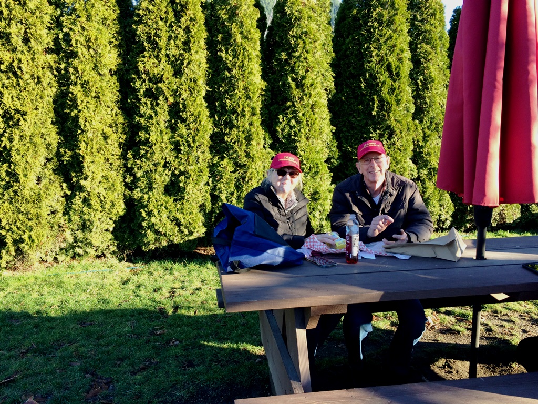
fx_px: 451
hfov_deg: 61.7
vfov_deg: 48.2
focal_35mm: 29
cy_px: 202
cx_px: 269
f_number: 2.2
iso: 32
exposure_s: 1/165
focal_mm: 4.15
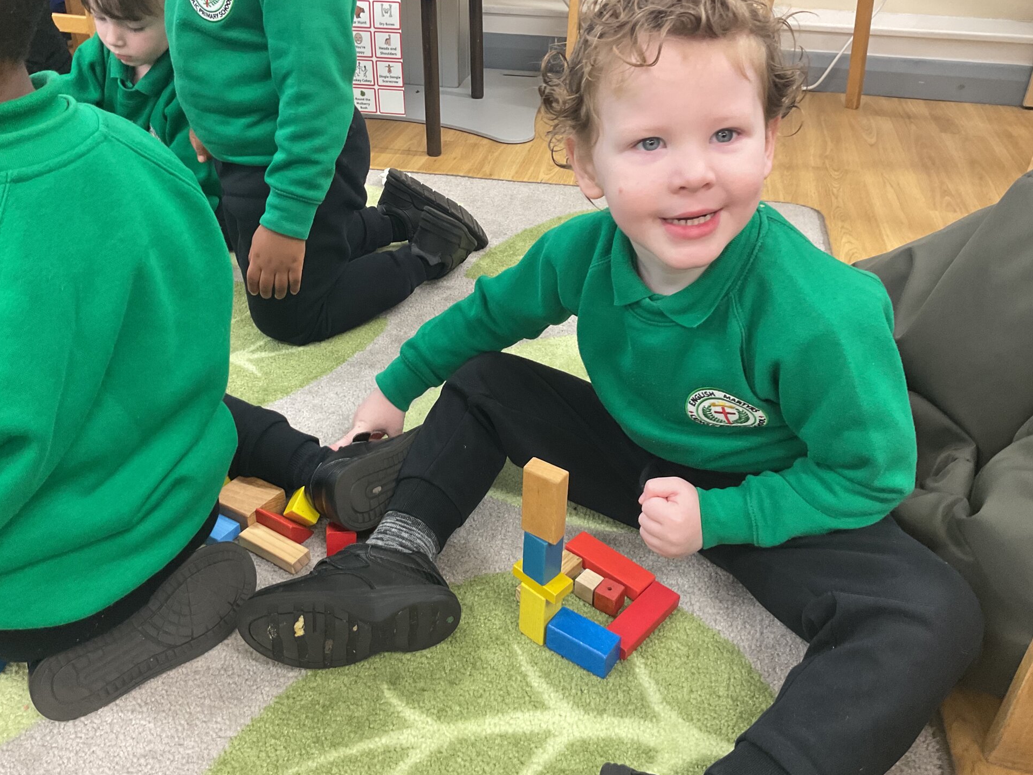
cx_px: 490
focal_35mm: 31
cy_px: 366
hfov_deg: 58.3
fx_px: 925
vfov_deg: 45.4
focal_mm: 3
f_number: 1.8
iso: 100
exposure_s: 1/50
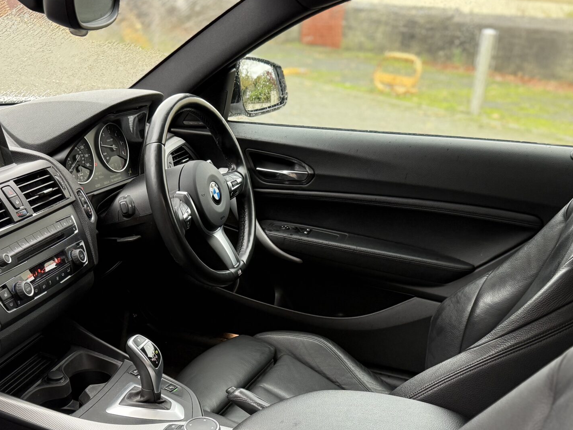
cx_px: 267
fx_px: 712
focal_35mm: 43
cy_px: 316
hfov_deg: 43.8
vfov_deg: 33.0
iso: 200
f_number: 1.78
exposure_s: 1/106
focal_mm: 6.76
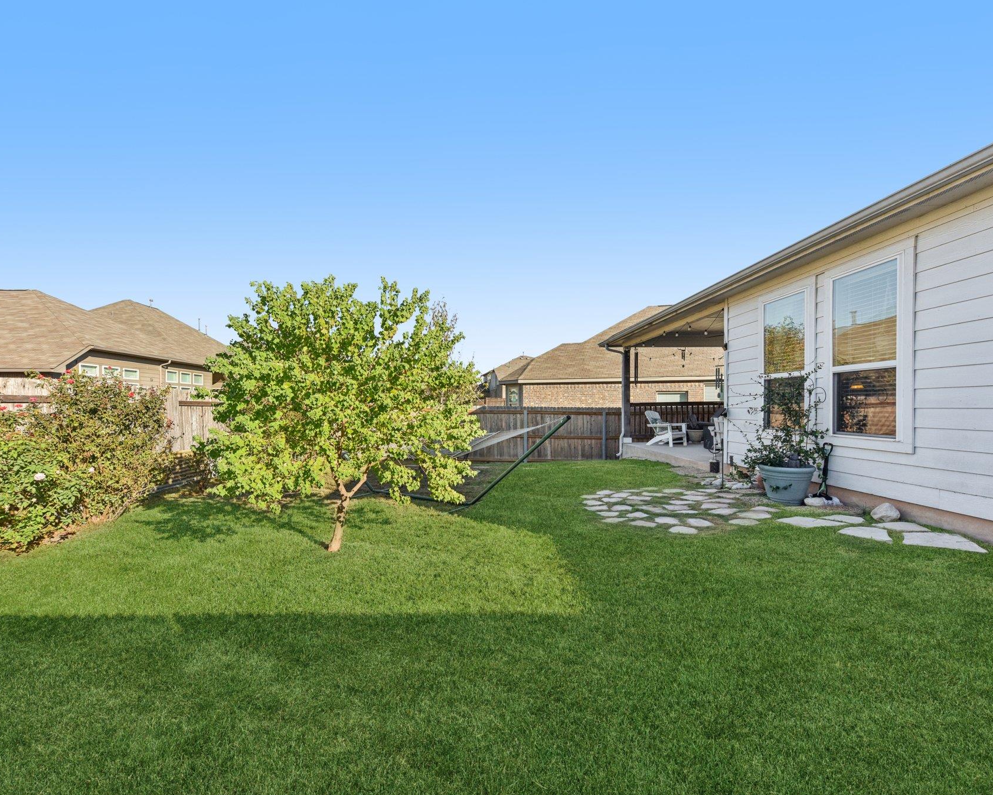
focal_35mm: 16
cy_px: 402
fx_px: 470
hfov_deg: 92.9
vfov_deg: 80.4
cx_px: 457
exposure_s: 1/640
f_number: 8
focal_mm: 14
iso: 400
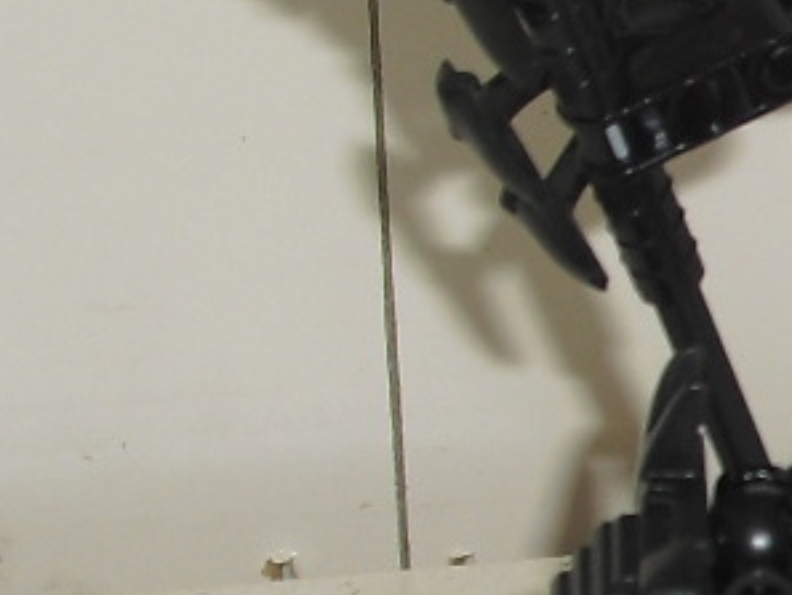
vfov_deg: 7.7
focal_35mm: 194
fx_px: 4440
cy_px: 454
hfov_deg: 9.7
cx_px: 1429
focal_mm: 6.3
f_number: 3.1
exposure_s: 1/60
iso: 64
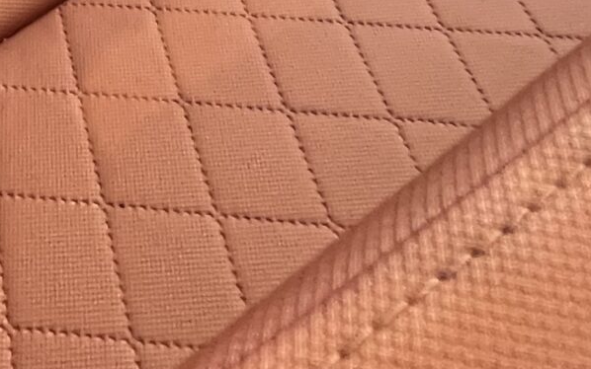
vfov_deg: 14.1
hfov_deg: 28.1
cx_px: -191
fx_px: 950
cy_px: -539
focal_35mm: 59
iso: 400
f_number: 1.8
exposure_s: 1/50
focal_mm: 1.57
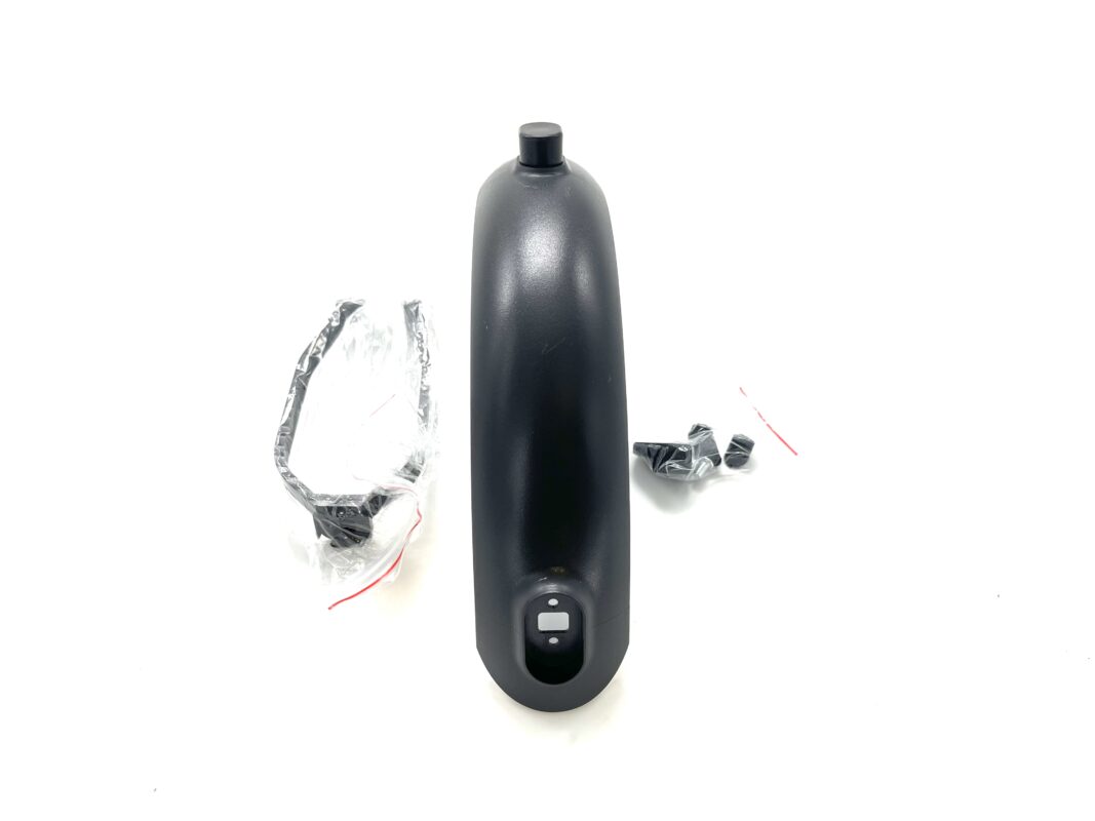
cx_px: 548
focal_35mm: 26
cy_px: 410
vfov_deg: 53.1
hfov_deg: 67.3
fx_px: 822
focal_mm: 5.1
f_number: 1.6
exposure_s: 1/121
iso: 40
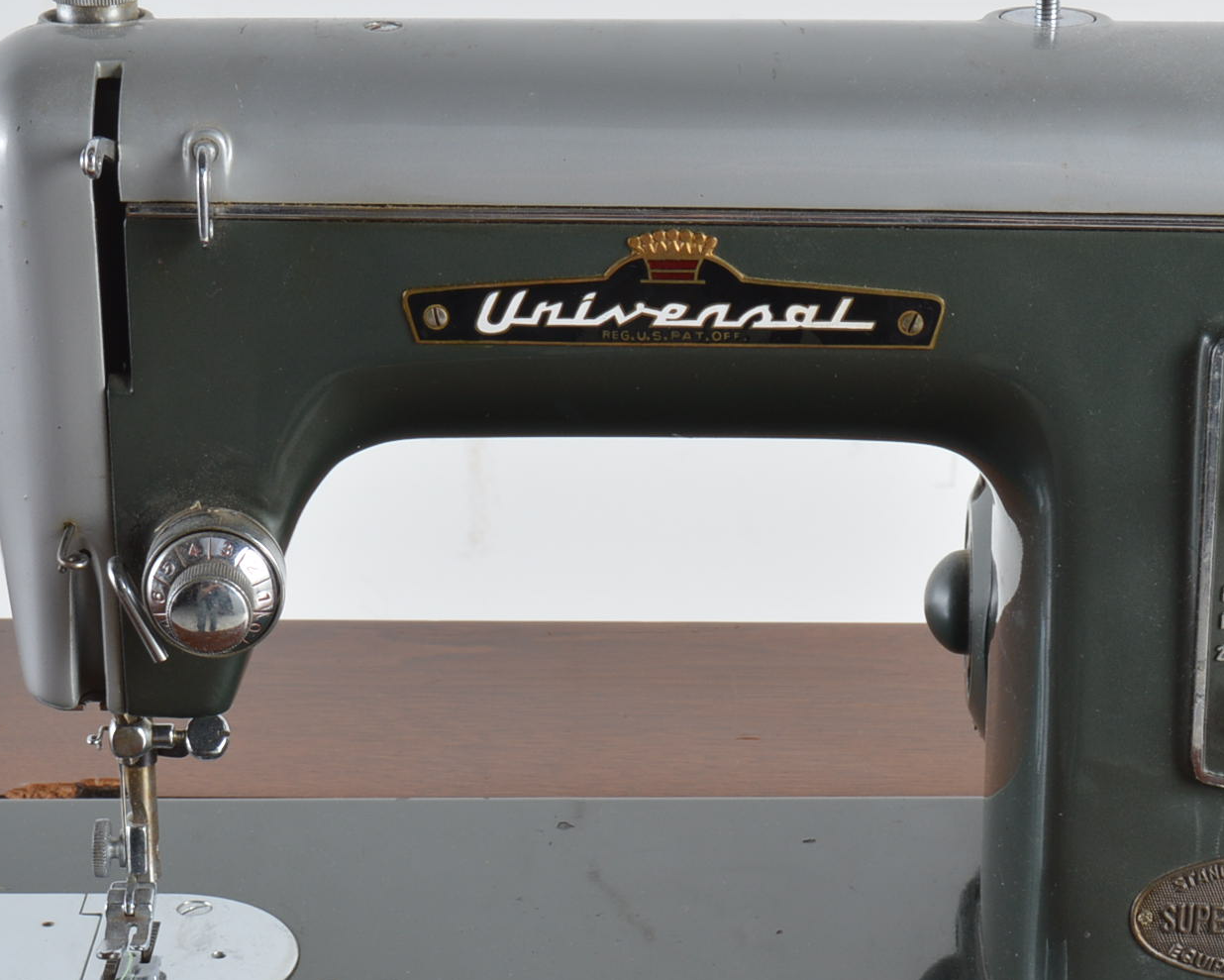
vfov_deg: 14.5
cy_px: 613
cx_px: 824
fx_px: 3845
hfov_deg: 18.0
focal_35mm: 106
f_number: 11
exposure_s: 1/80
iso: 100
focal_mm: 31
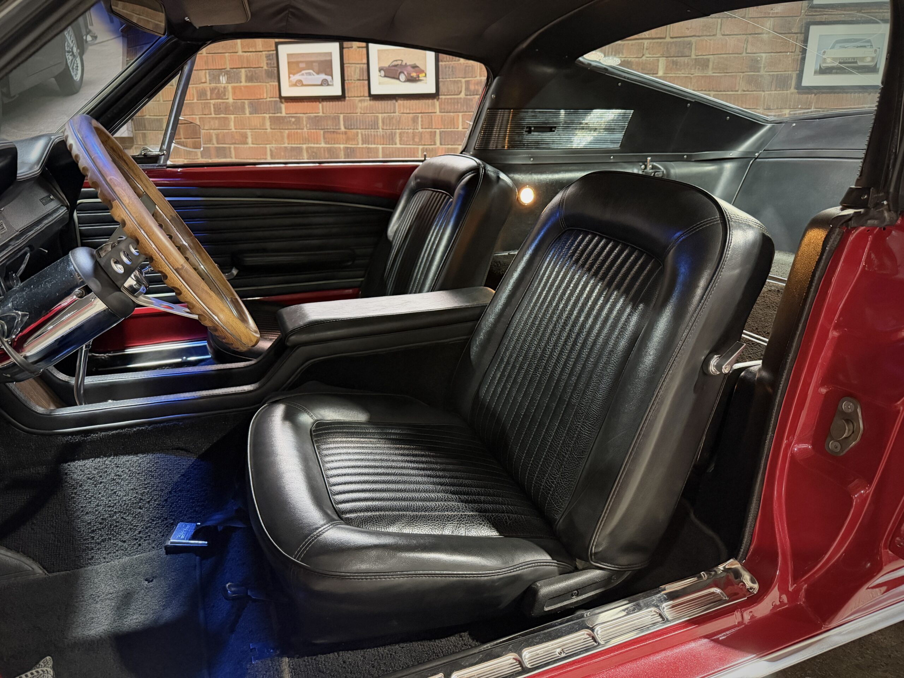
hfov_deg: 71.6
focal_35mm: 24
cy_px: 339
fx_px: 627
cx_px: 452
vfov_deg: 56.8
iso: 800
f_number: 1.78
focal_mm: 6.76
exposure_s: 1/33
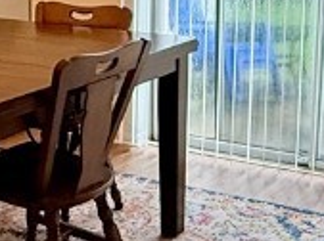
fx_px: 794
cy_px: 71
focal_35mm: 85
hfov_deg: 22.9
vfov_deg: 17.2
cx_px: 102
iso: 320
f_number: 2.2
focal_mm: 2.22
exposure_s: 1/120
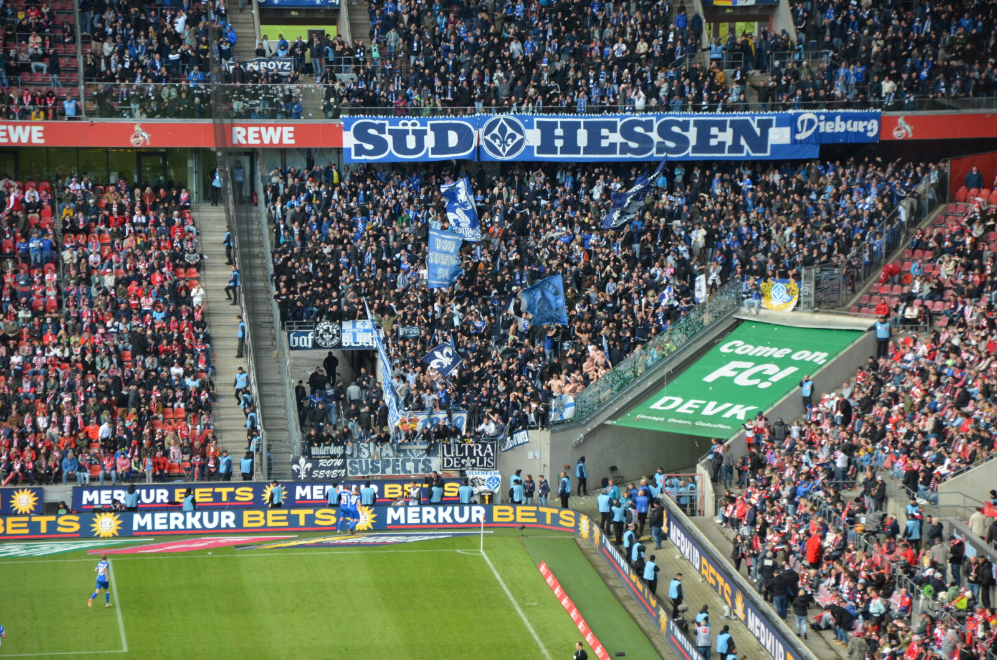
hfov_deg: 13.1
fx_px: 4353
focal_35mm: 158
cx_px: 498
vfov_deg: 8.7
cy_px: 330
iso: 400
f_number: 5.6
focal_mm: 105
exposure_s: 1/250
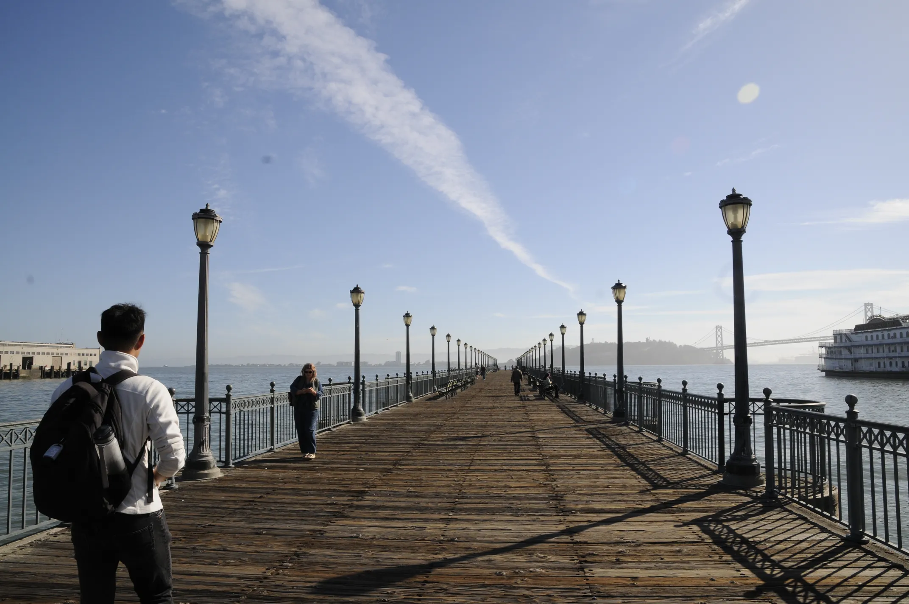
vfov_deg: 53.0
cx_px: 454
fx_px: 605
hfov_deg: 73.8
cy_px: 302
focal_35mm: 24
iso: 320
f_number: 11
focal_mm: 16
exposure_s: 1/500
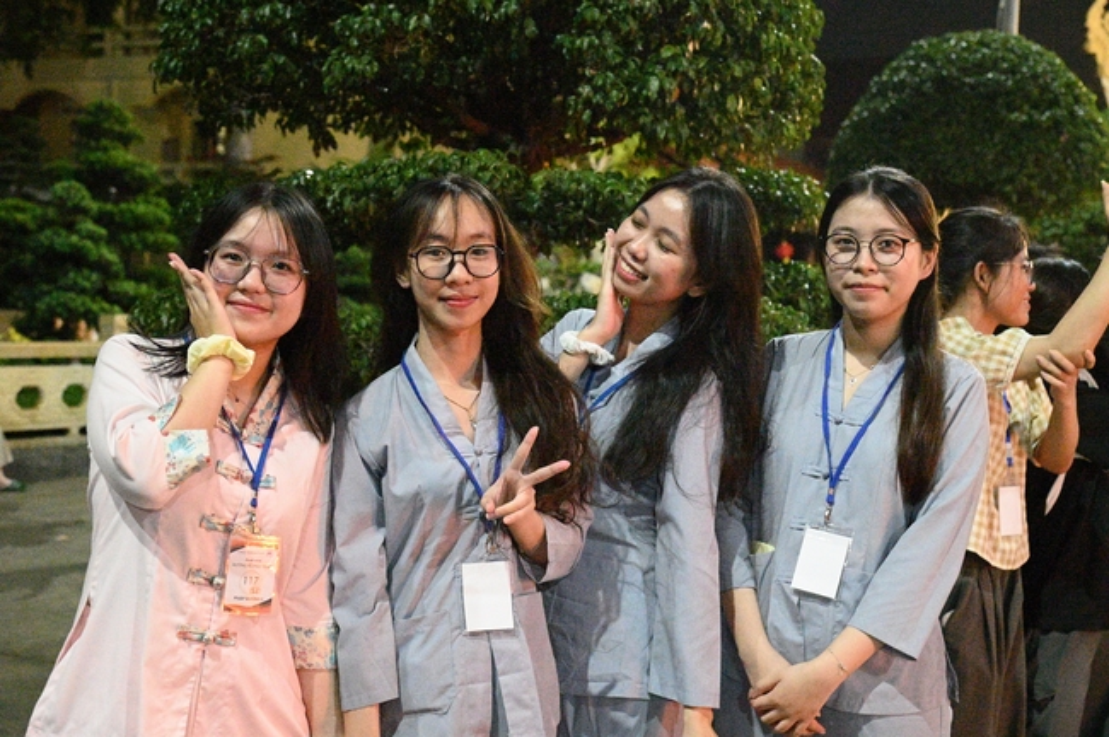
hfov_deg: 38.2
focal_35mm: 52
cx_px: 554
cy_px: 368
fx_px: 1600
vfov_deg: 25.9
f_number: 5.6
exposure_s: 1/250
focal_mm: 52
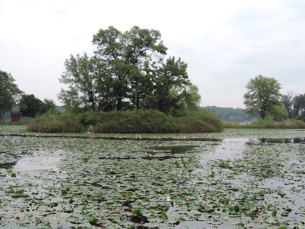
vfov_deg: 30.9
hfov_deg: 40.4
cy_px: 114
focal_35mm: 47
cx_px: 152
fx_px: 414
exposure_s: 1/200
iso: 80
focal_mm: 8.3
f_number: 3.5
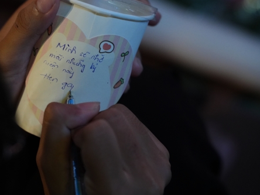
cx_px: 74
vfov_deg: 7.0
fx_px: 1585
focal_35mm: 211
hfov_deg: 9.4
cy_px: 71
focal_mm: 150
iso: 5000
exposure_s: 1/100
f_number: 5
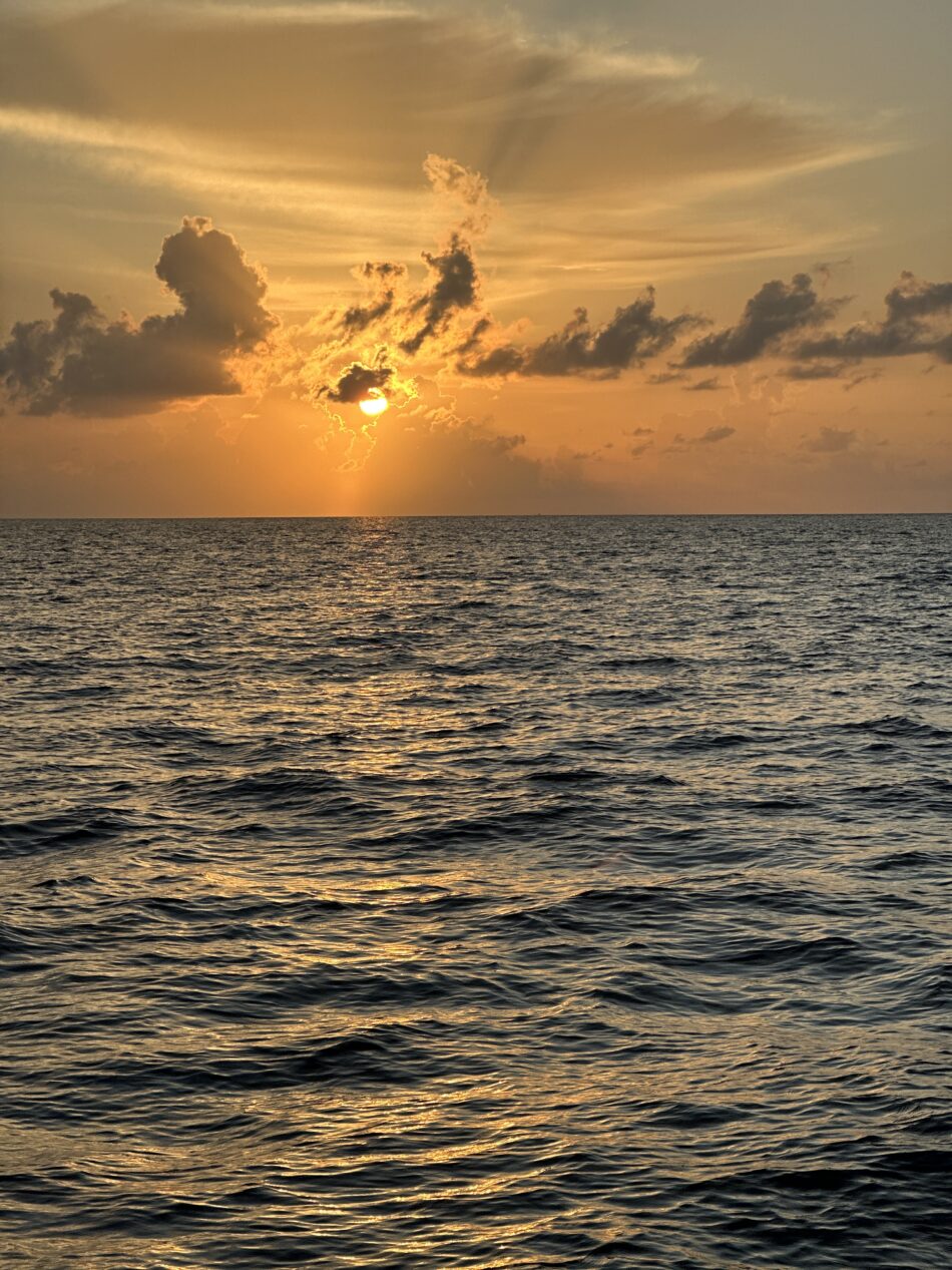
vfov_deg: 25.3
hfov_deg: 19.1
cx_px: 476
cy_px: 635
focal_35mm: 77
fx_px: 2824
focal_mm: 9
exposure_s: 1/717
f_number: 2.8
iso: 32
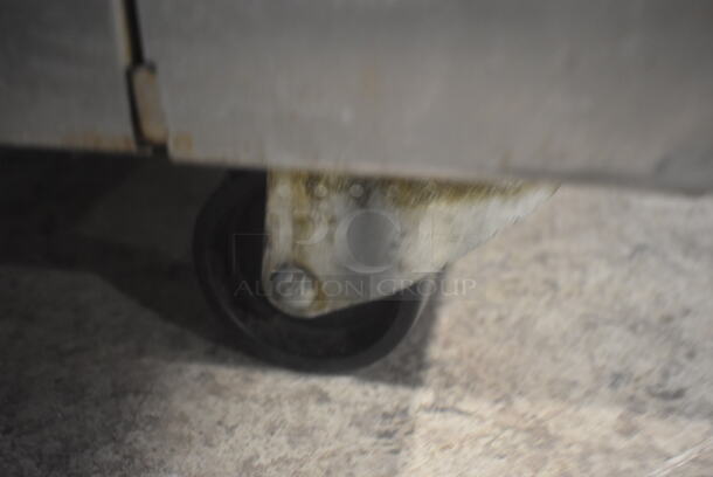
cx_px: 356
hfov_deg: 46.4
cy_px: 238
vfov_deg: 32.0
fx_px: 833
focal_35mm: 42
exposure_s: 1/50
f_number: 4.2
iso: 3200
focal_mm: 28
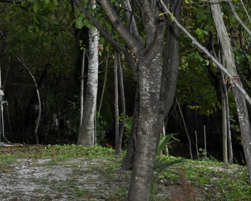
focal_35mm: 121
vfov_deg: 12.1
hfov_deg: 14.6
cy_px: -103
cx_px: -148
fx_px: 899
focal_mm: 18
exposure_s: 1/160
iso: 200
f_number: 6.3
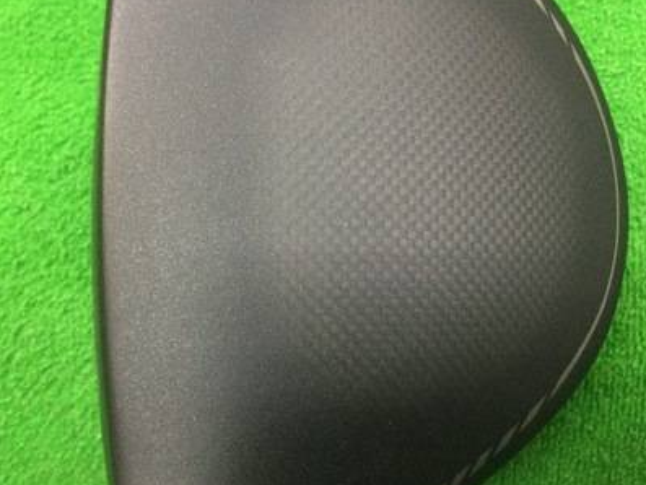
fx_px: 933
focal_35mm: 50
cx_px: 363
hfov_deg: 38.1
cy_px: 242
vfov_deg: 29.1
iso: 200
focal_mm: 3.3
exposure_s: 1/30
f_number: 2.4
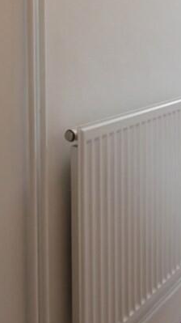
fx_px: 479
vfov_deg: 35.6
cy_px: 49
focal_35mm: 56
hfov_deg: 21.3
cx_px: 127
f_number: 4
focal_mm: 10
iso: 500
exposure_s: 1/60
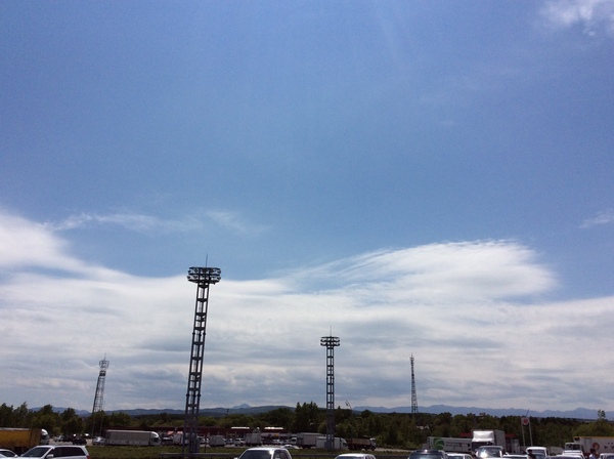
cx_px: 307
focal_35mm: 32
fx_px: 567
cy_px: 230
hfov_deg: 56.9
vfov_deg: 44.0
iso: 32
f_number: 2.4
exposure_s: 1/6369
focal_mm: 3.3
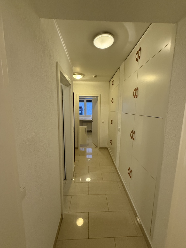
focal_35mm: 14
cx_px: 93
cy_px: 124
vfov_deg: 102.1
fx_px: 100
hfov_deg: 85.7
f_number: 2.2
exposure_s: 1/50
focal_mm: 2.22
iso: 400
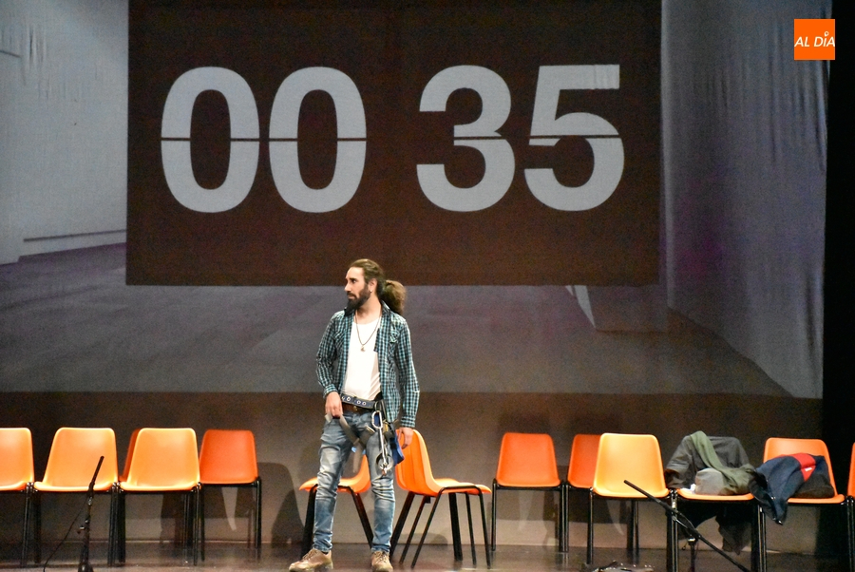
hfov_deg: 20.6
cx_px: 428
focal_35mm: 99
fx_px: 2353
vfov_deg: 13.9
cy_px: 286
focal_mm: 66
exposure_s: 1/125
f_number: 5
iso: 25600
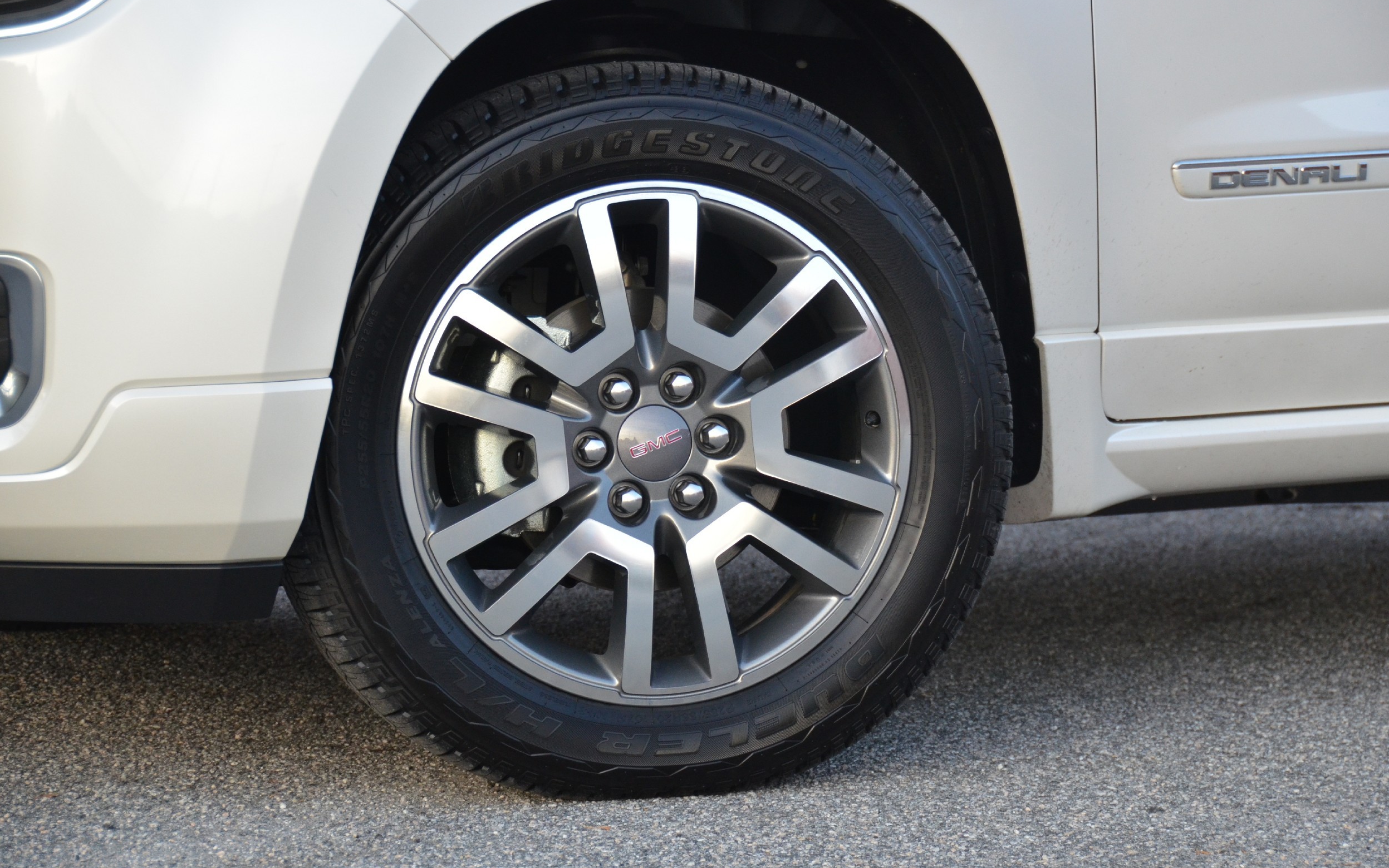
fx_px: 4051
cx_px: 695
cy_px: 417
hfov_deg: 19.5
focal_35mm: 107
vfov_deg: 12.2
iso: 1000
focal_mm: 70
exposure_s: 1/500
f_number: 5
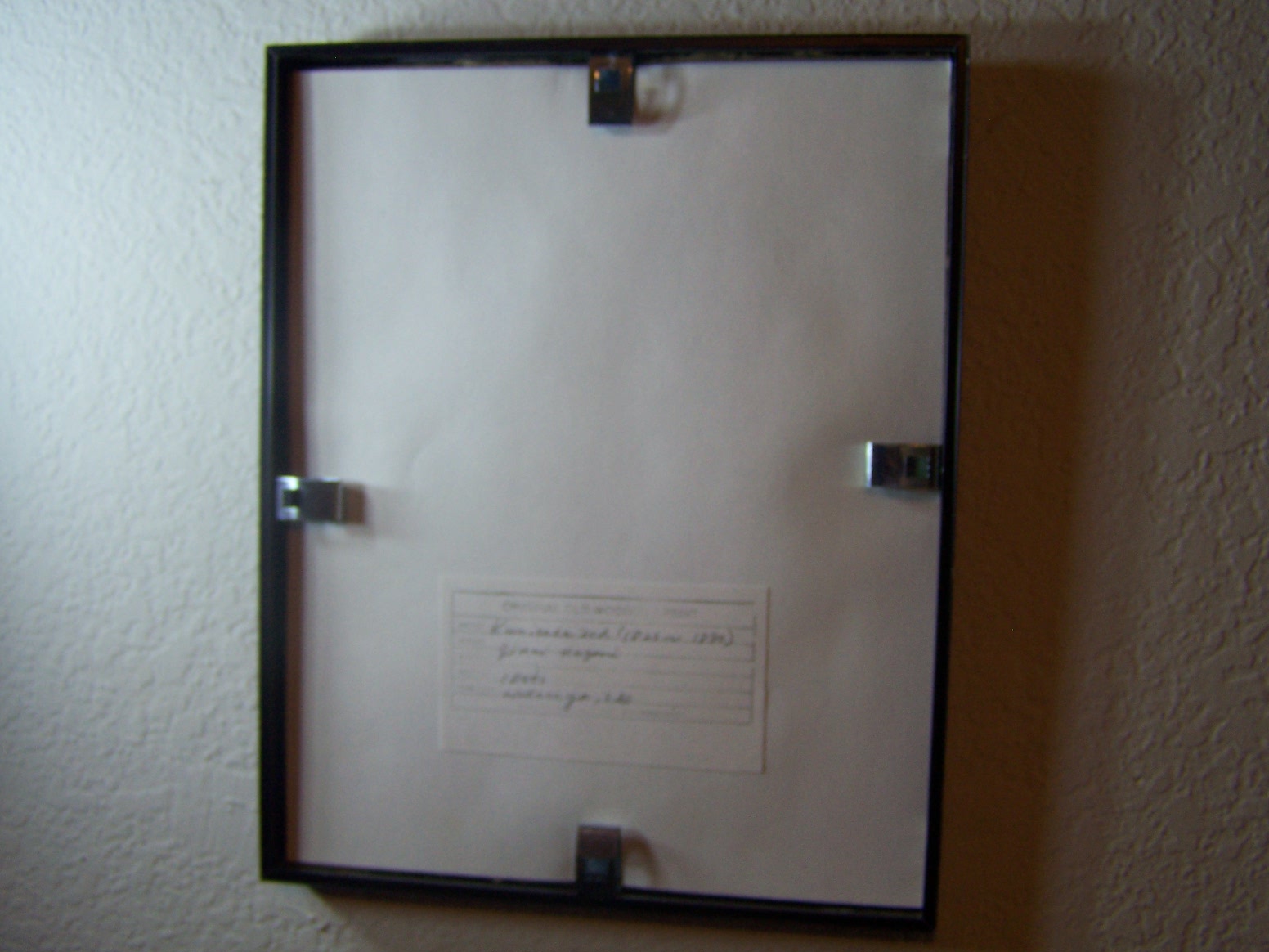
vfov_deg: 37.7
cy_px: 476
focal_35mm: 38
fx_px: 1393
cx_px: 634
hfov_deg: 49.0
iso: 140
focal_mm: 6.3
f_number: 2.8
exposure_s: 1/30
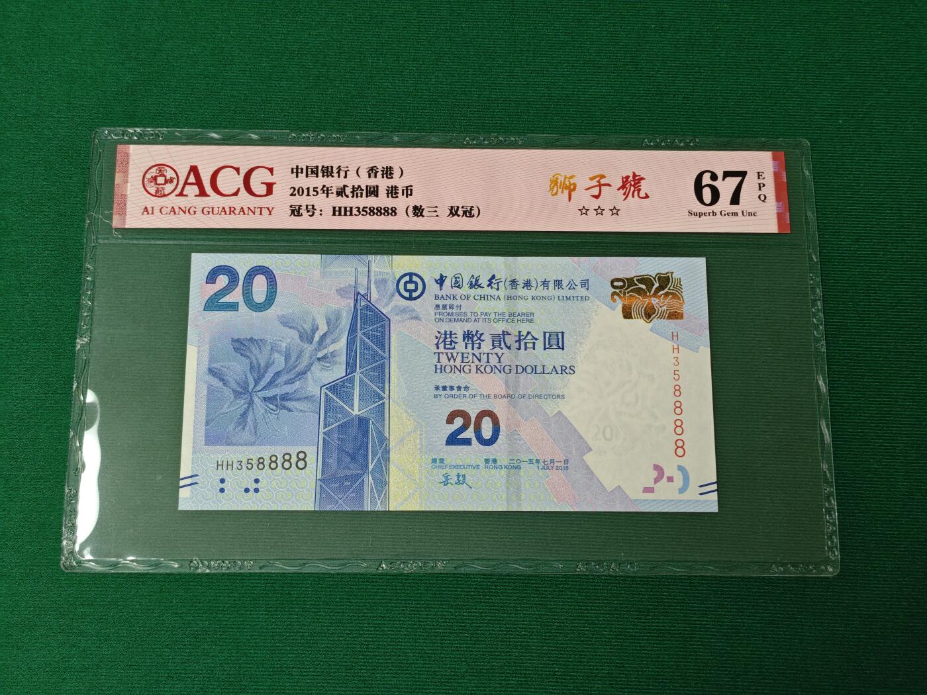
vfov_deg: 29.1
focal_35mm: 50
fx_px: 1339
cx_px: 464
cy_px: 348
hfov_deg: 38.2
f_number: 1.63
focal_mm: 5.85
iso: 200
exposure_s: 1/100
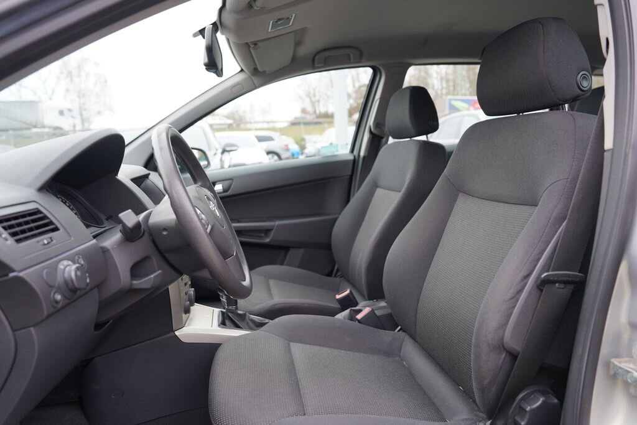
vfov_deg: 53.1
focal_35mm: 24
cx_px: 318
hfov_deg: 73.7
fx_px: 425
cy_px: 212
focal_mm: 24
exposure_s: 1/50
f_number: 3.5
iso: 100
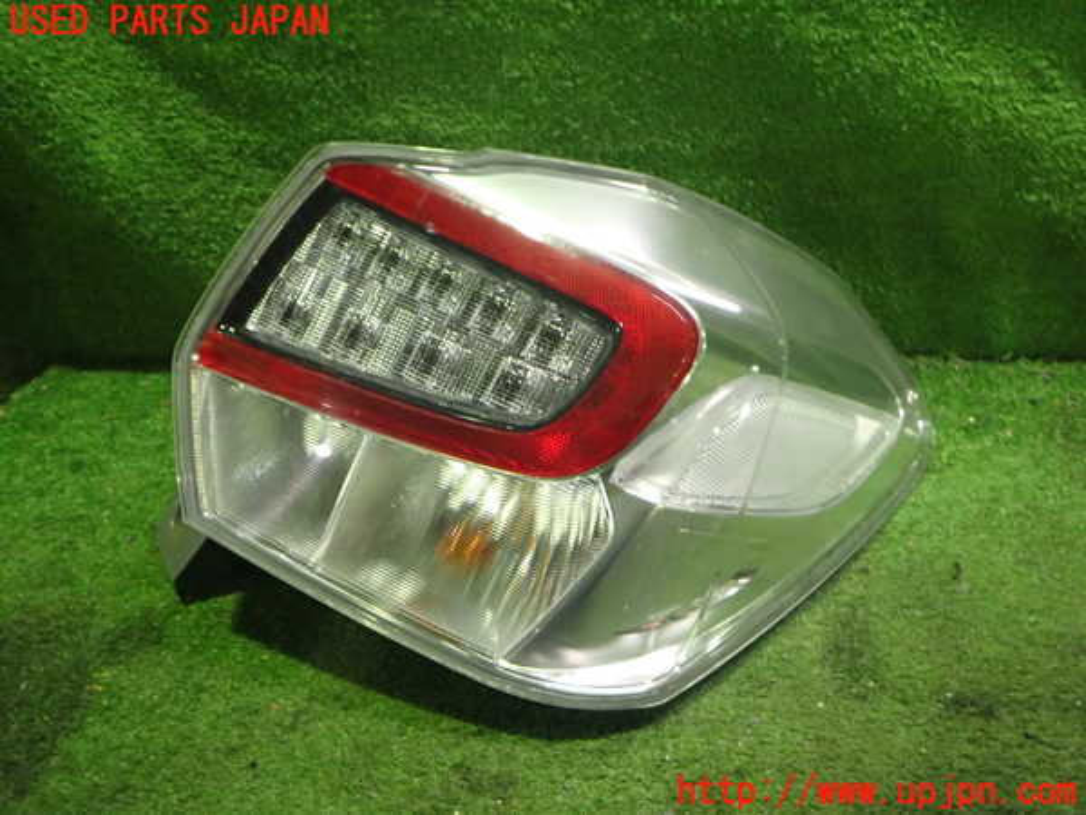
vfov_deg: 46.8
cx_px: 543
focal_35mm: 30
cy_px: 408
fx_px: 941
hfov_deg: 60.0
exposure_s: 1/30
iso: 640
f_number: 2.3
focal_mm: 5.4
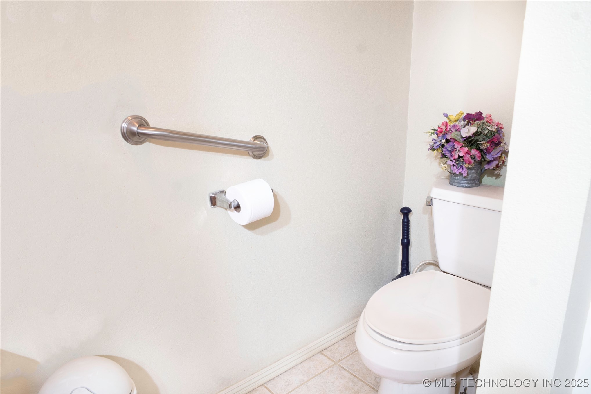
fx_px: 394
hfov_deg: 73.7
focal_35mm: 24
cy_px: 197
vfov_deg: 53.1
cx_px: 296
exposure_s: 1/2.5
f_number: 8
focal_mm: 16
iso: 320
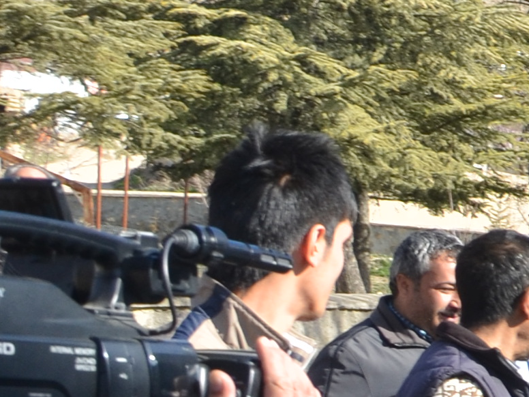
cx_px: 1515
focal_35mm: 192
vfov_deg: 7.6
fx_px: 2935
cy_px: 540
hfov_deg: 8.7
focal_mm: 21
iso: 200
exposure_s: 1/250
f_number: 8
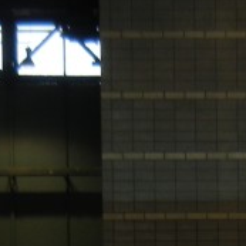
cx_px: 191
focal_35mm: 157
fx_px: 1262
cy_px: 404
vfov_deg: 10.6
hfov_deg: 11.1
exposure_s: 1/94.5
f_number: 3.5
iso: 160
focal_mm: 5.4
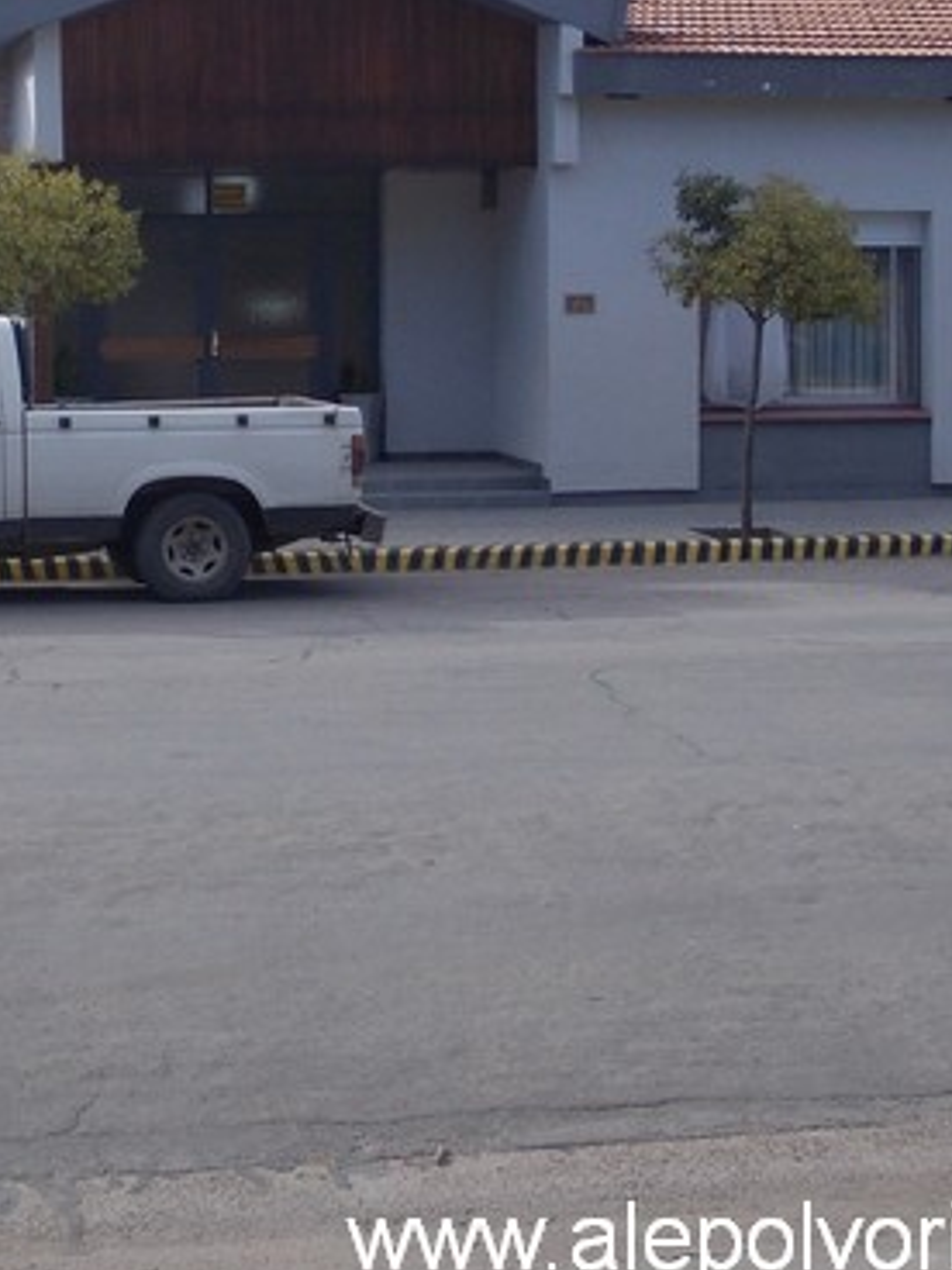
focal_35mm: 79
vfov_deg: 24.5
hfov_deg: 18.5
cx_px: 238
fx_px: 2897
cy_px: 376
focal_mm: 5.3
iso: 80
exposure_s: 1/160
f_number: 6.2
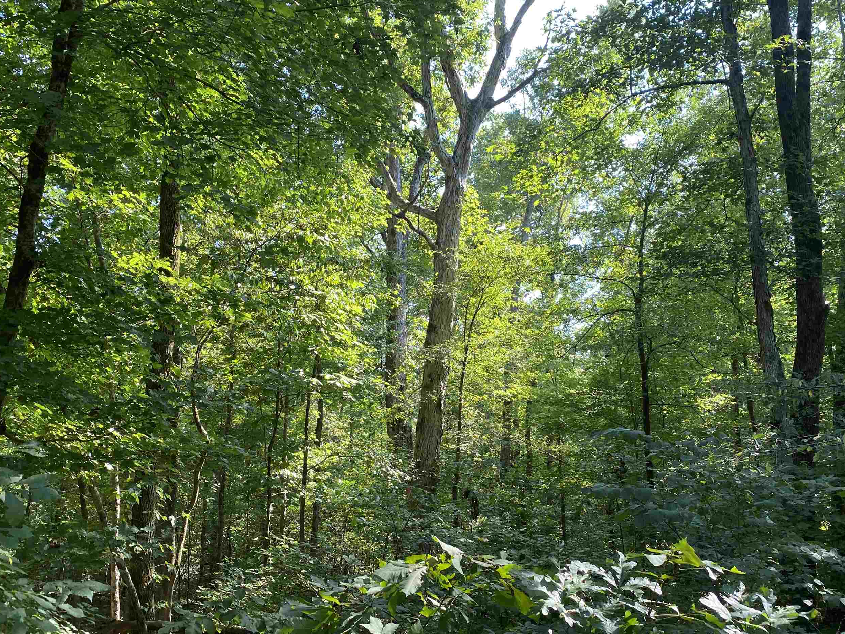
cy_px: 315
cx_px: 429
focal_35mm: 32
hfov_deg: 56.8
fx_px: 781
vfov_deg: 44.2
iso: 32
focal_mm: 4.25
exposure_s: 1/159
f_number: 1.8
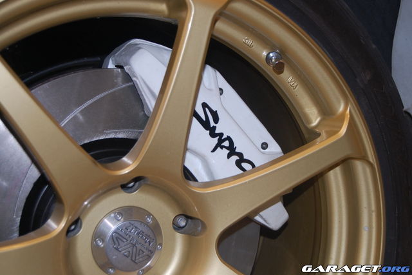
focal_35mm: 63
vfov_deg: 21.5
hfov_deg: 31.9
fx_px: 721
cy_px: 138
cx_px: 206
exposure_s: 1/60
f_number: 5.3
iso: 400
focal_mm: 42
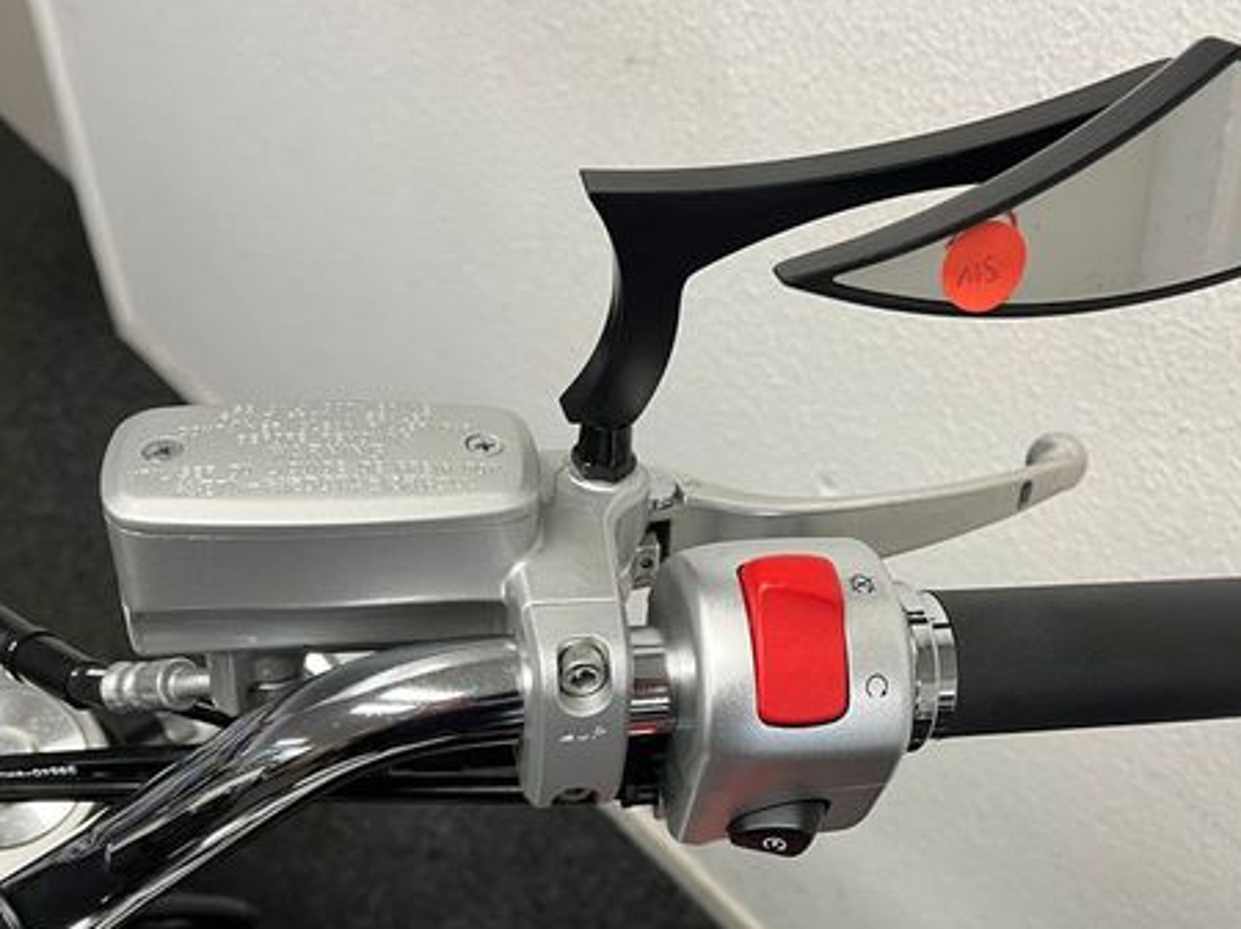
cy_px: 584
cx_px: 700
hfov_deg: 50.0
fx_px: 1326
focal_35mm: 37
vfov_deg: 38.4
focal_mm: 5.1
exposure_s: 1/50
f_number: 1.6
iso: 64
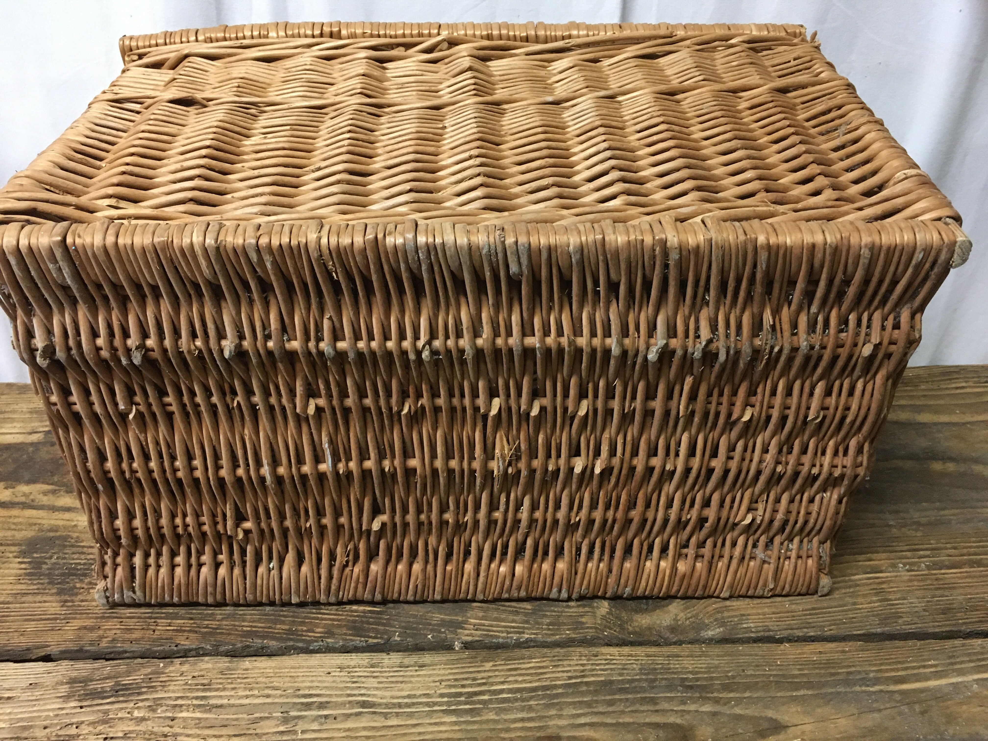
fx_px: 828
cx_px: 494
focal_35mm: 29
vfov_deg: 48.2
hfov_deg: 61.7
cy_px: 370
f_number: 2.2
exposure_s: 1/17
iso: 200
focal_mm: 4.15
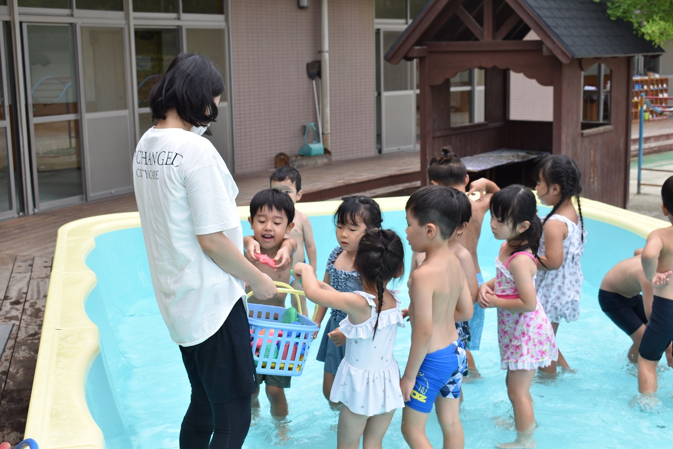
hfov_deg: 41.1
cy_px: 224
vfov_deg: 28.1
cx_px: 336
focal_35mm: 48
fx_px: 897
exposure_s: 1/250
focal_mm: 32
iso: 200
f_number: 7.1
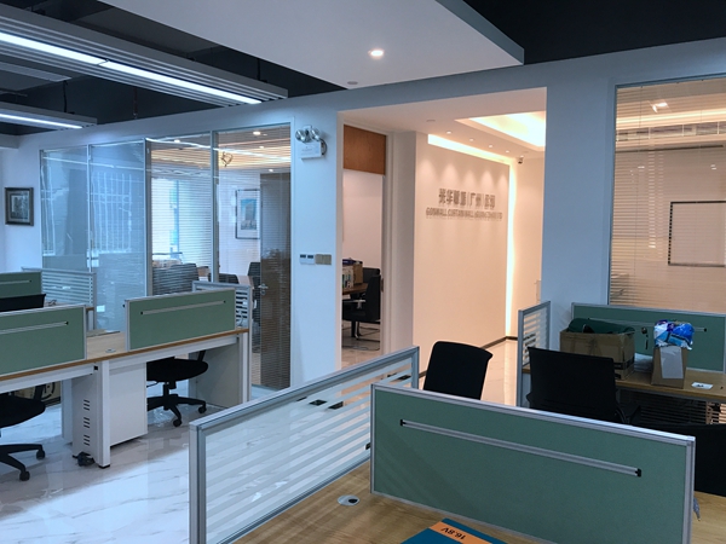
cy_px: 272
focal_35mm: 28
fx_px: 587
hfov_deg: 63.4
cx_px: 363
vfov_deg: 49.7
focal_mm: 3.99
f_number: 1.8
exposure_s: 1/33
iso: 20
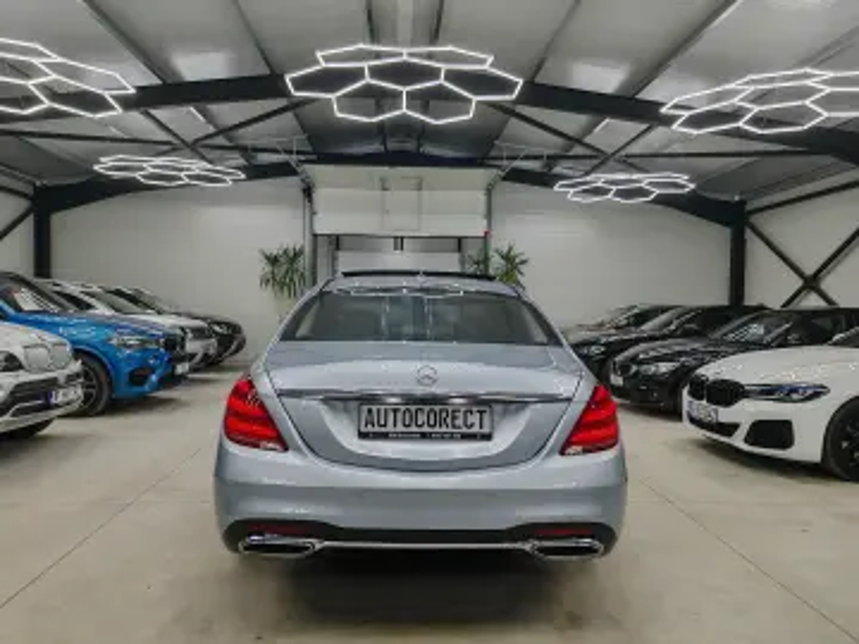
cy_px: 322
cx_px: 430
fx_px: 645
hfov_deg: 67.3
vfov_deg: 53.1
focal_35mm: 26
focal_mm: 5.4
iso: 64
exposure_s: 1/100
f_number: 1.6
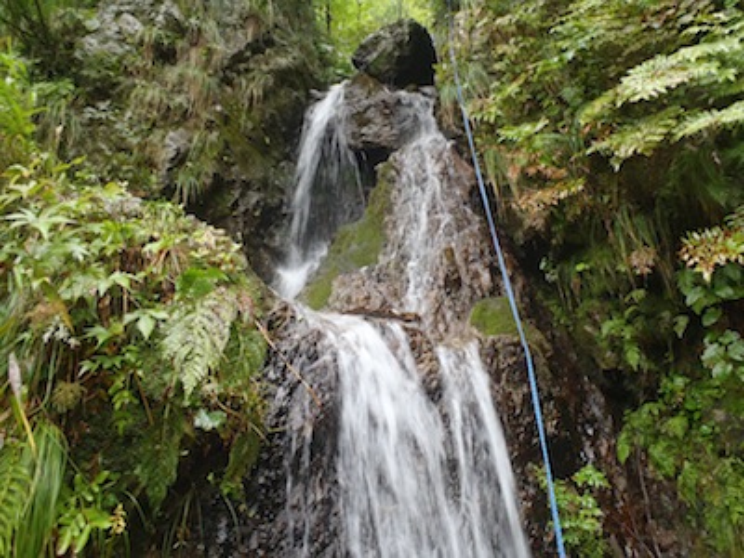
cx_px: 372
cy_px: 279
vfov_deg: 49.7
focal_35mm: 28
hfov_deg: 63.4
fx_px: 602
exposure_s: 1/20
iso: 200
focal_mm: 5
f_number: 3.9
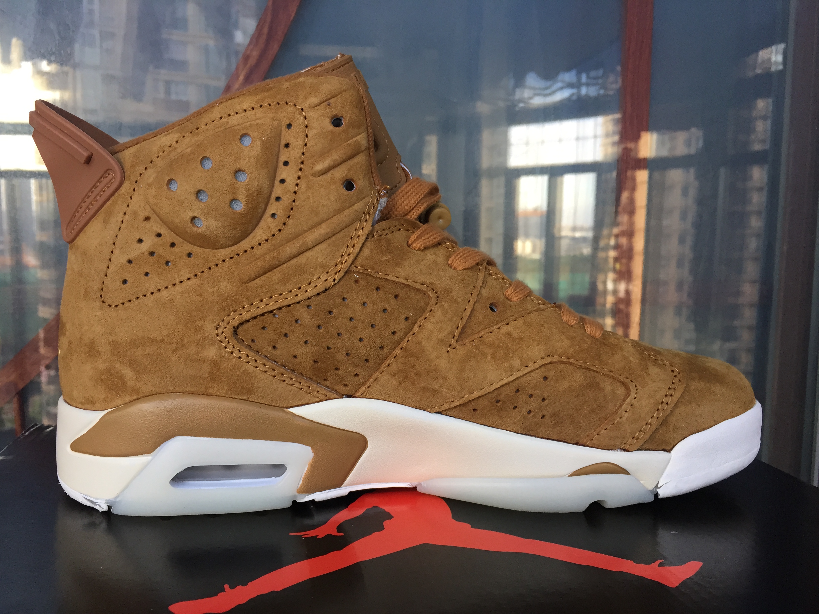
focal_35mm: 29
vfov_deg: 48.2
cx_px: 410
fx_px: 686
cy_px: 307
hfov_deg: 61.7
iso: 32
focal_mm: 4.15
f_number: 2.2
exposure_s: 1/30
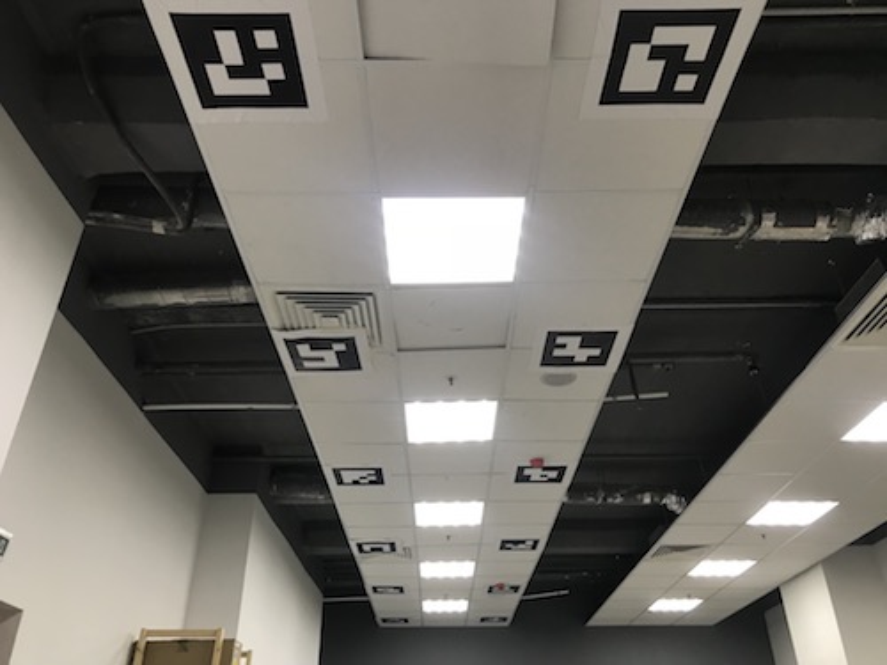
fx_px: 717
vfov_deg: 49.7
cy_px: 332
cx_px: 444
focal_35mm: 28
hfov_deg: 63.4
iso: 32
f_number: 1.8
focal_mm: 3.99
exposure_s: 1/25
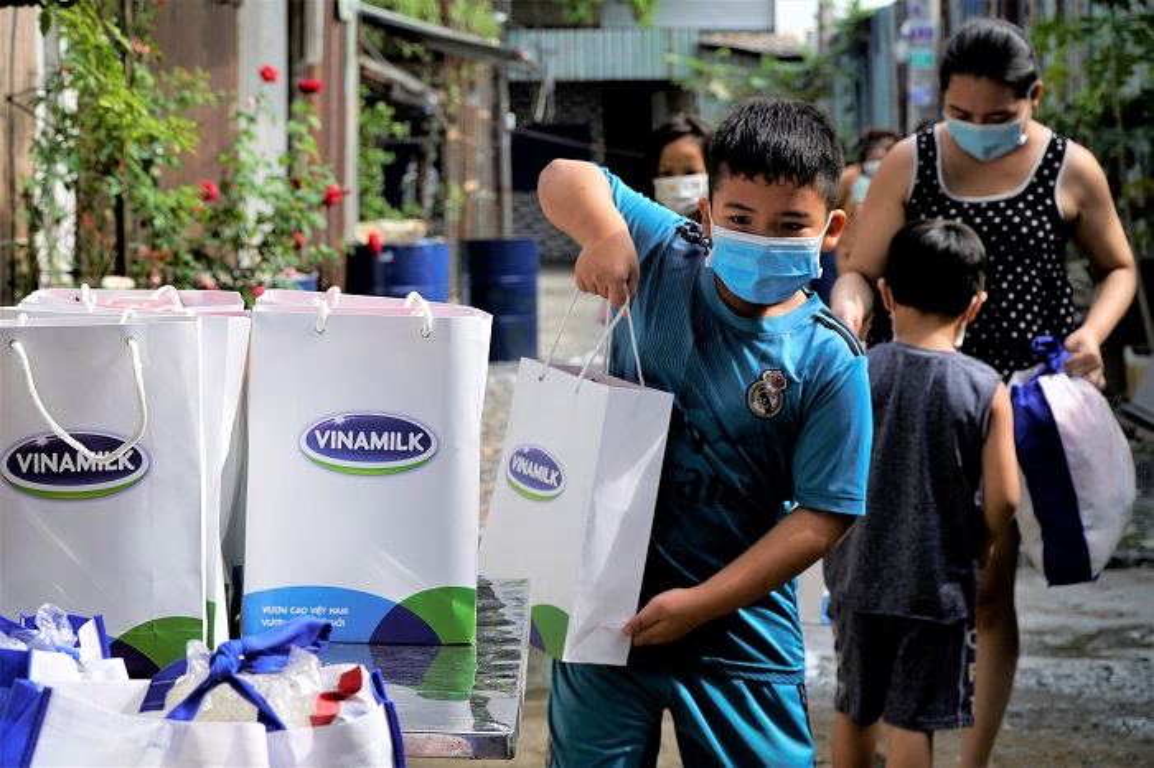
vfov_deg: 17.5
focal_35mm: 78
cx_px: 577
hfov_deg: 26.0
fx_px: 2499
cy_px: 384
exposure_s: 1/640
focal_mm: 52
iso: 250
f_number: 5.6
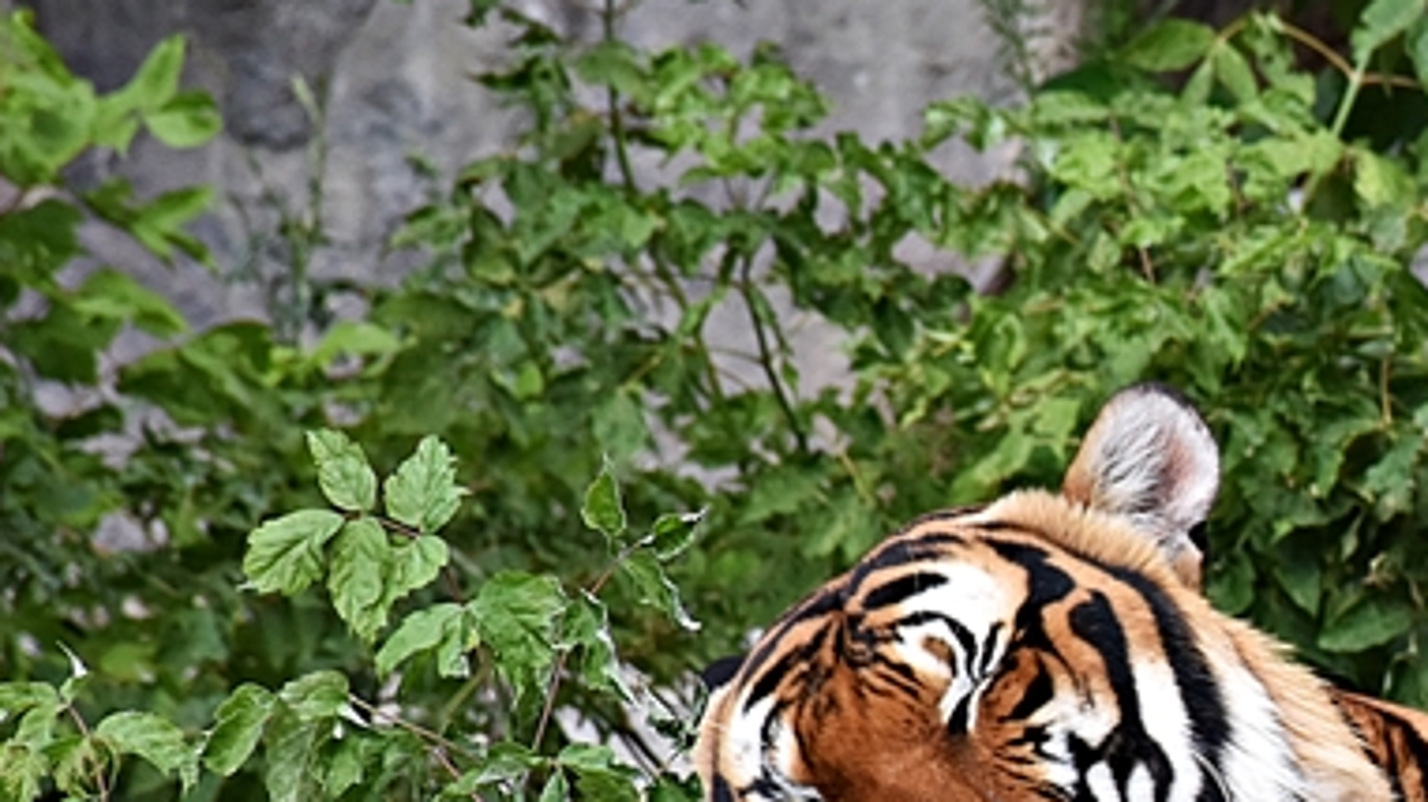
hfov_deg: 3.6
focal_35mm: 592
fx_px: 22408
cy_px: 744
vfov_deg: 2.1
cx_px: 1660
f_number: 5.6
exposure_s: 1/800
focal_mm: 140
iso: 800
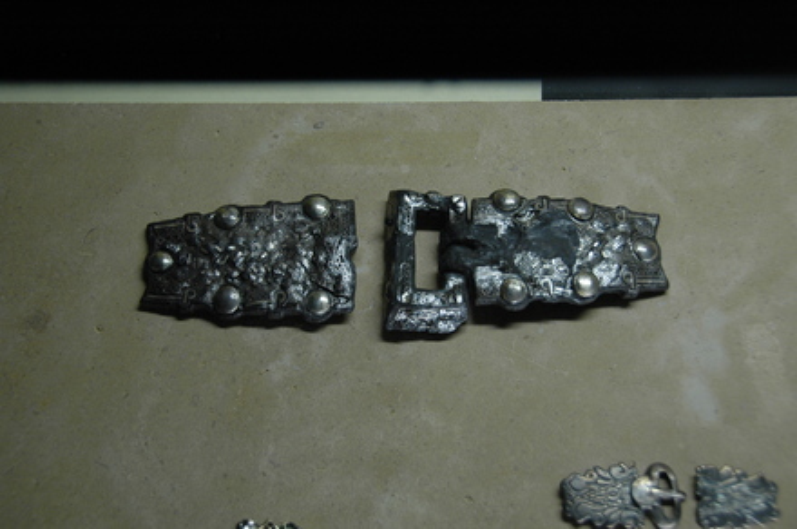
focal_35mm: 57
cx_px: 398
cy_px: 264
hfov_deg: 35.1
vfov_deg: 23.7
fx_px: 1260
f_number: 4.5
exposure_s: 1/13
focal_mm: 38
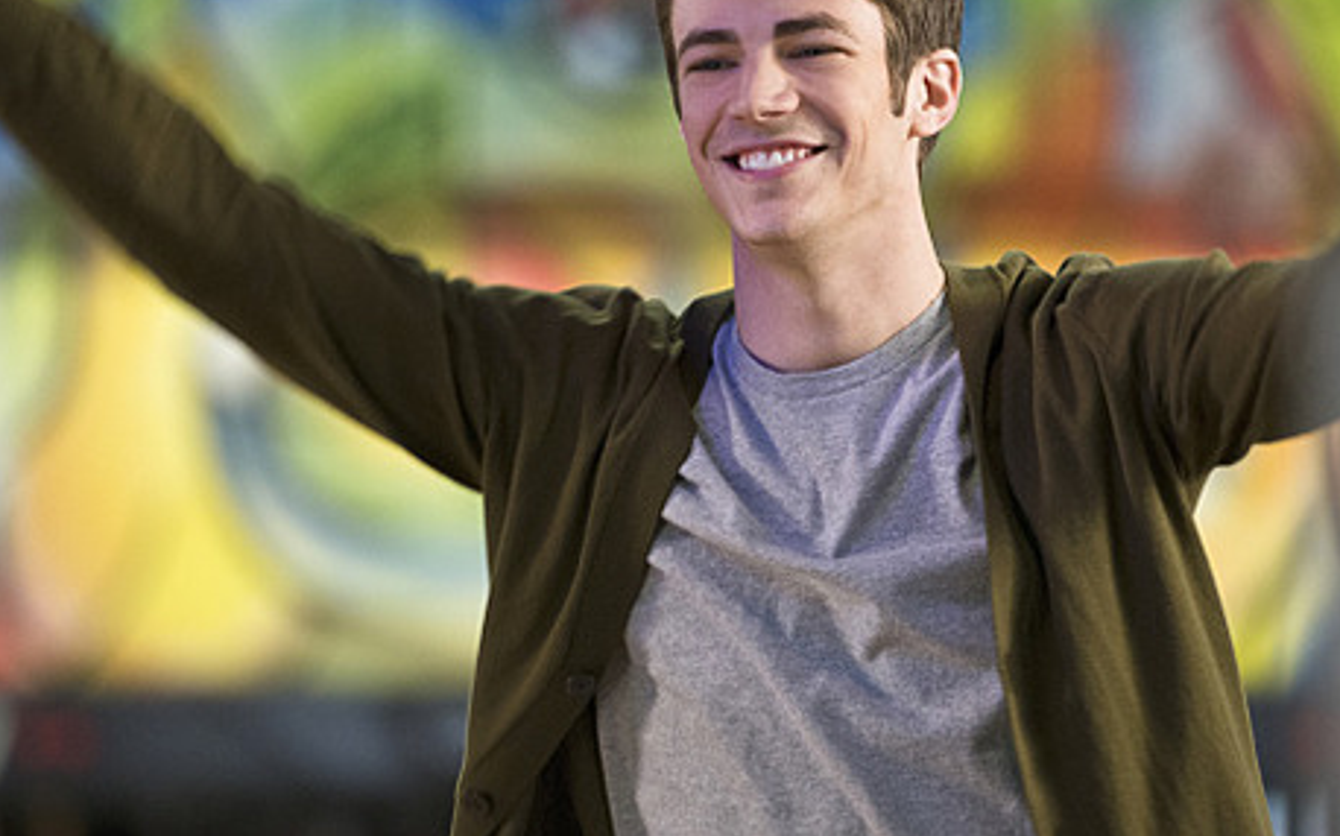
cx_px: 799
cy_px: 342
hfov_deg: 6.1
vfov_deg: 3.8
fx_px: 12669
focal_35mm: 347
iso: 2000
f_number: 2.8
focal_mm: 200
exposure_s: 1/125
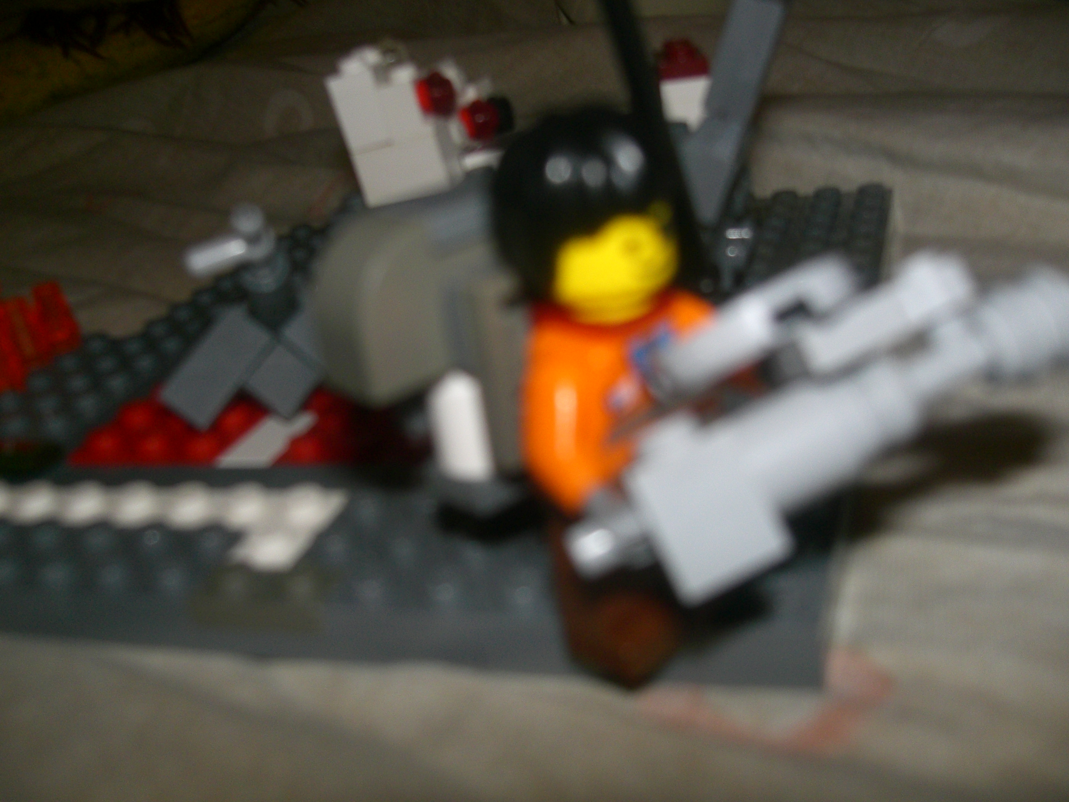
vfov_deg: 37.7
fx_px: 1174
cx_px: 534
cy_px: 401
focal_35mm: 38
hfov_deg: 49.0
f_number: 3.1
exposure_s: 1/60
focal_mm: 6.3
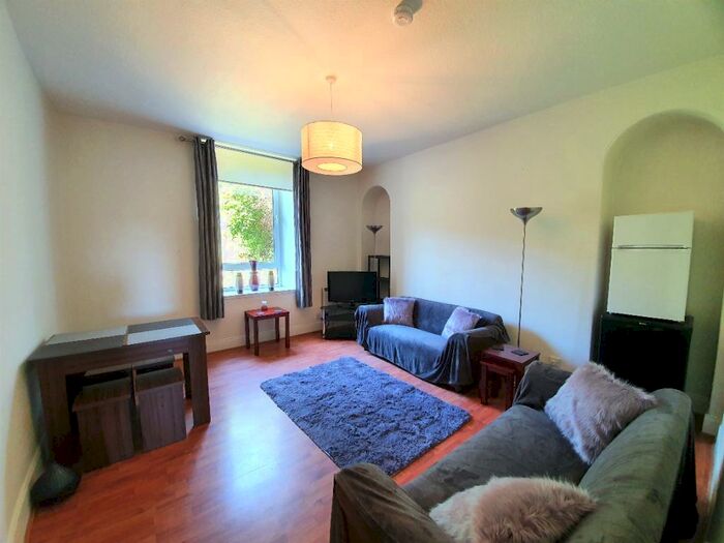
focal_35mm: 13
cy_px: 272
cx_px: 362
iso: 400
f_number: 2.2
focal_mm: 1.8
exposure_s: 1/33
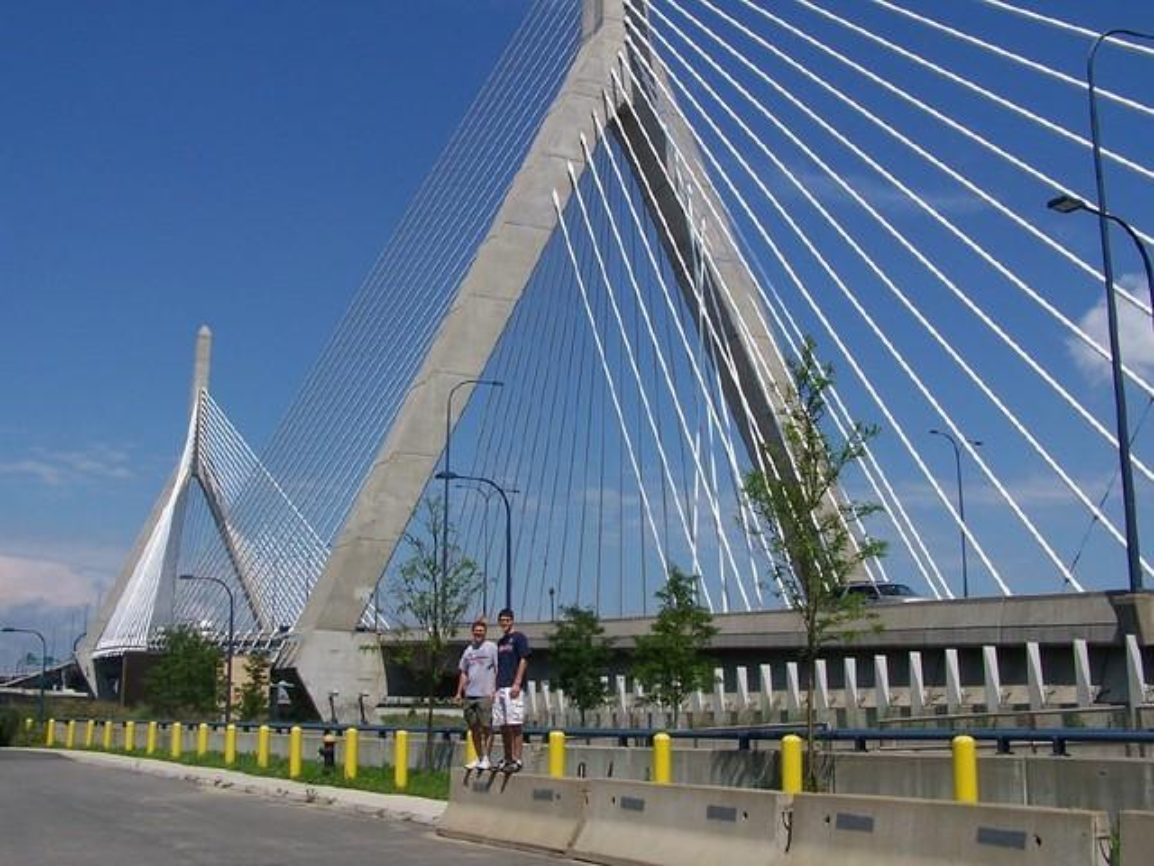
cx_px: 577
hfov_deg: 49.0
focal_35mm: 38
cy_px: 433
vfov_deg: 37.7
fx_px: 1267
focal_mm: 6.3
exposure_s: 1/750
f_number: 5.6
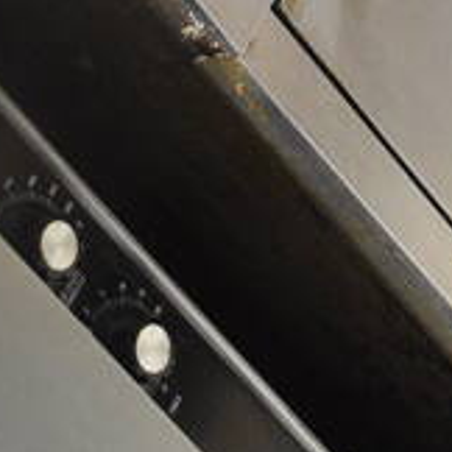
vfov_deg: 10.8
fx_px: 2237
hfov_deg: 11.3
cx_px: 541
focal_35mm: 151
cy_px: -359
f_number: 3.8
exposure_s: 1/30
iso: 1100
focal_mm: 21
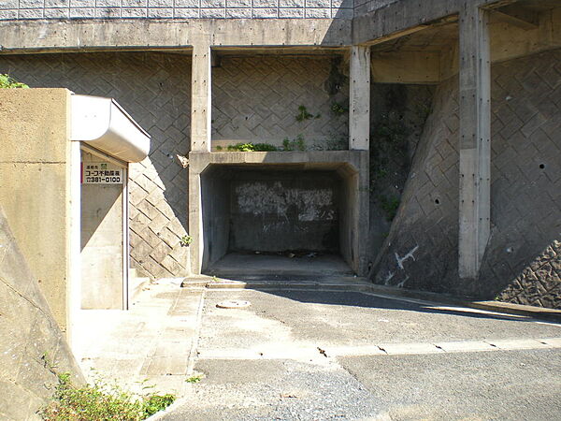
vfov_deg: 37.7
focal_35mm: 38
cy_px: 210
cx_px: 280
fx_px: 616
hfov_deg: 49.0
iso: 89
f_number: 4.6
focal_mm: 6.3
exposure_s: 1/200
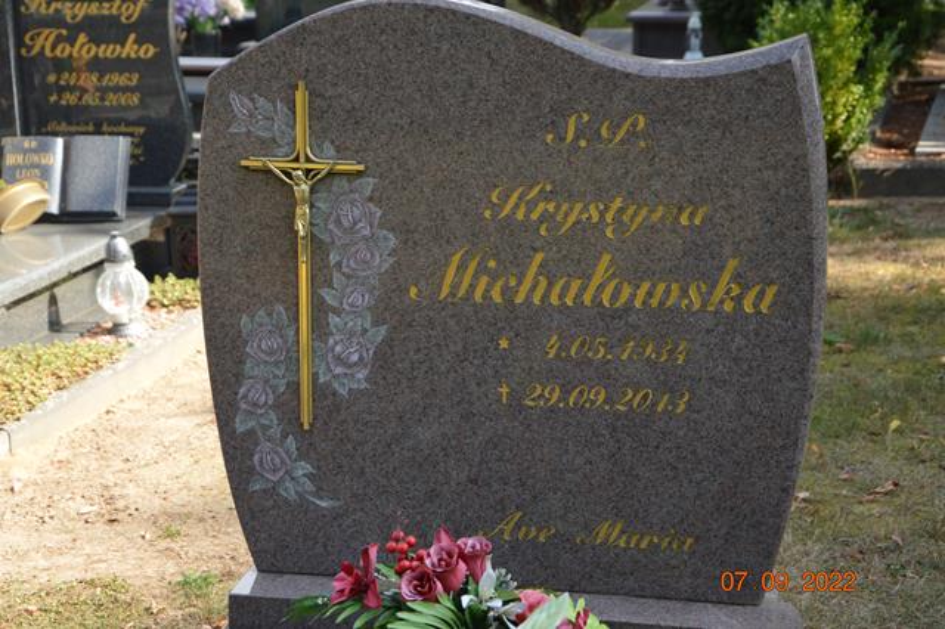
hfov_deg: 26.0
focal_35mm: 78
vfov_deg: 17.5
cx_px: 472
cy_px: 314
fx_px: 2046
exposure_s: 1/125
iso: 140
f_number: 5.6
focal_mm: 52
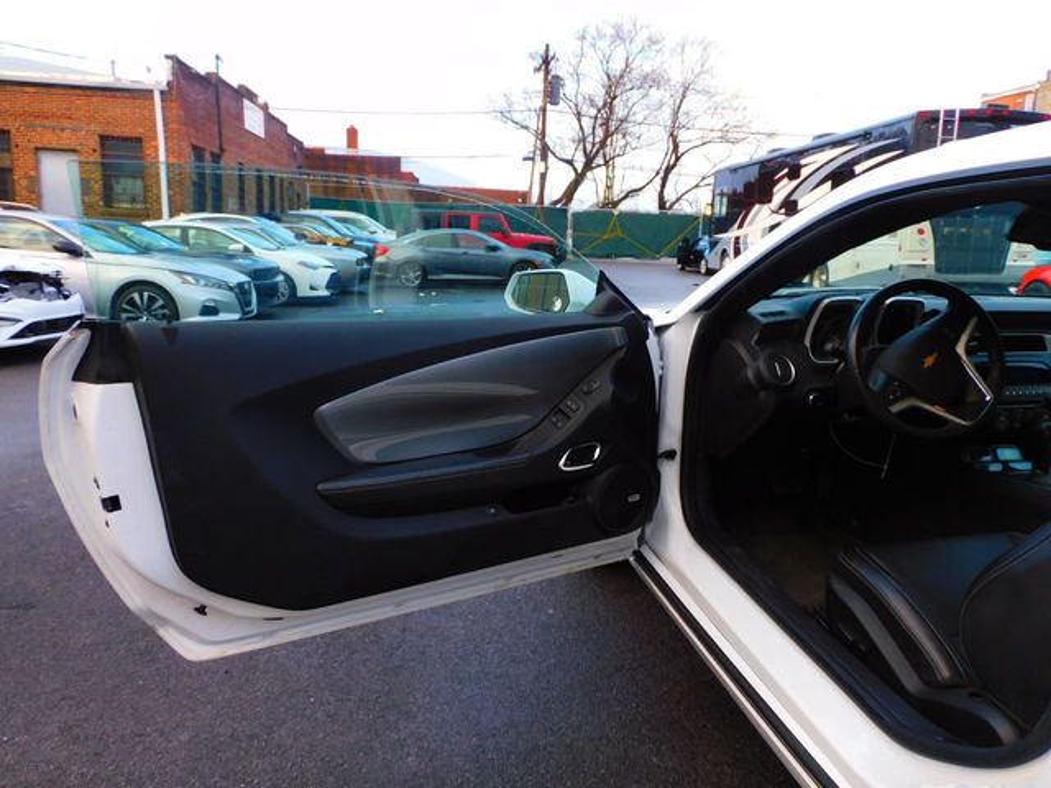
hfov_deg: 71.6
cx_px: 526
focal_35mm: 24
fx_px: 729
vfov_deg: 56.8
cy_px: 394
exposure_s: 1/100
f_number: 3.3
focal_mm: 4.3
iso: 125
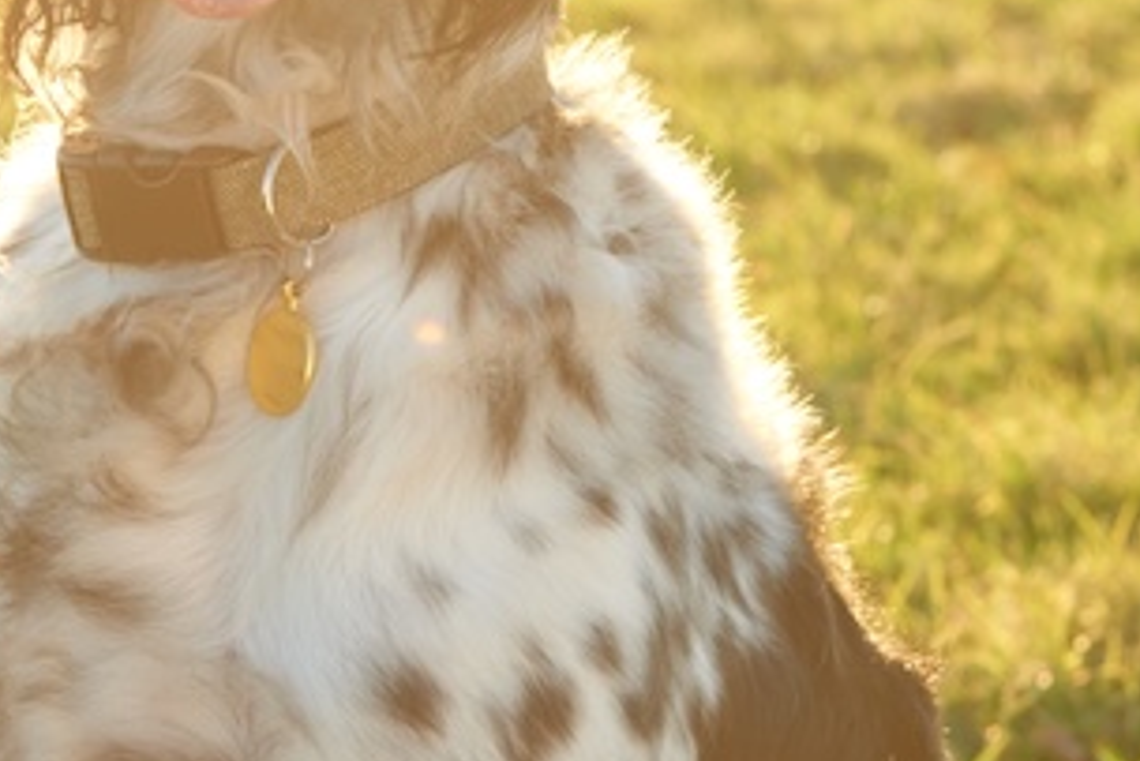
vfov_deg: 6.0
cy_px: -66
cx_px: 326
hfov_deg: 8.9
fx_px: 7286
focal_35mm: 230
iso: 400
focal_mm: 70
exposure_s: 1/160
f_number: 8
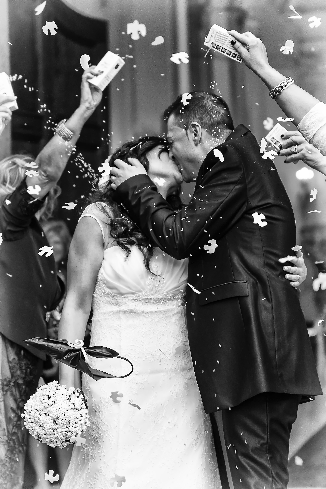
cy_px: 244
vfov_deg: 19.5
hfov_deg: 13.0
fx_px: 1426
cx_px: 163
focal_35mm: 105
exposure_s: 1/640
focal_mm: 70
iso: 1000
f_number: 2.8
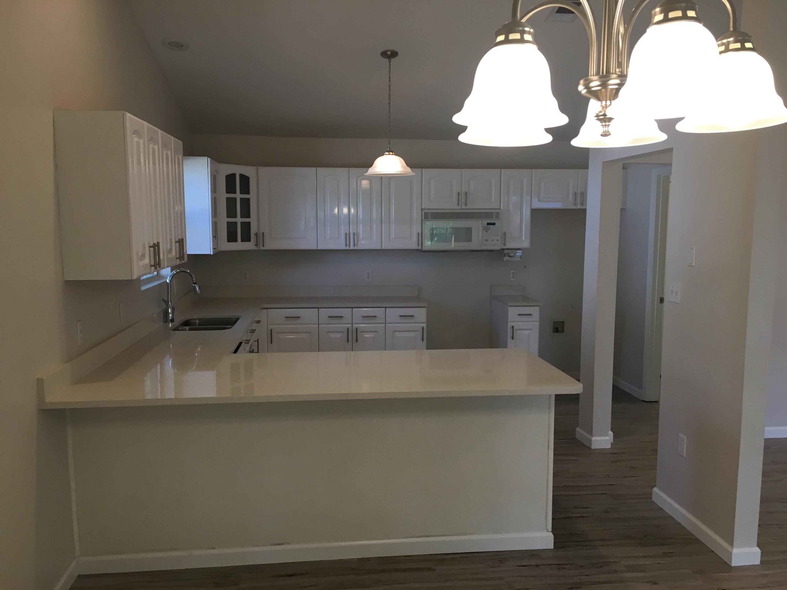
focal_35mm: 29
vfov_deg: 48.2
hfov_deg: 61.7
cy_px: 295
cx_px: 394
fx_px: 659
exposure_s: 1/30
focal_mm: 4.15
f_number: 2.2
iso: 25
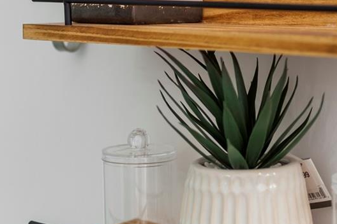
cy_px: 64
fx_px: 992
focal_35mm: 106
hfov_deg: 19.3
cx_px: 198
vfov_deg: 12.9
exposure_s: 1/80
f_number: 2.2
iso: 320
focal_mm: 35
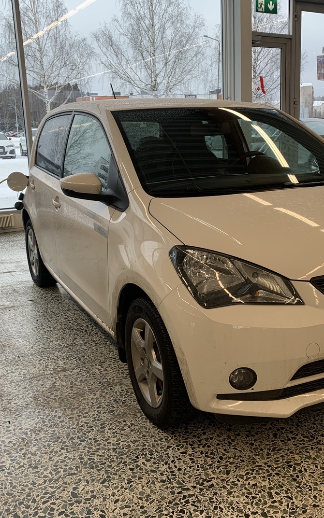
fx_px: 523
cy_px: 258
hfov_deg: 34.2
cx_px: 209
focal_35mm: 37
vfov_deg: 52.8
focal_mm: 4.25
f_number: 1.8
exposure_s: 1/121
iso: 32
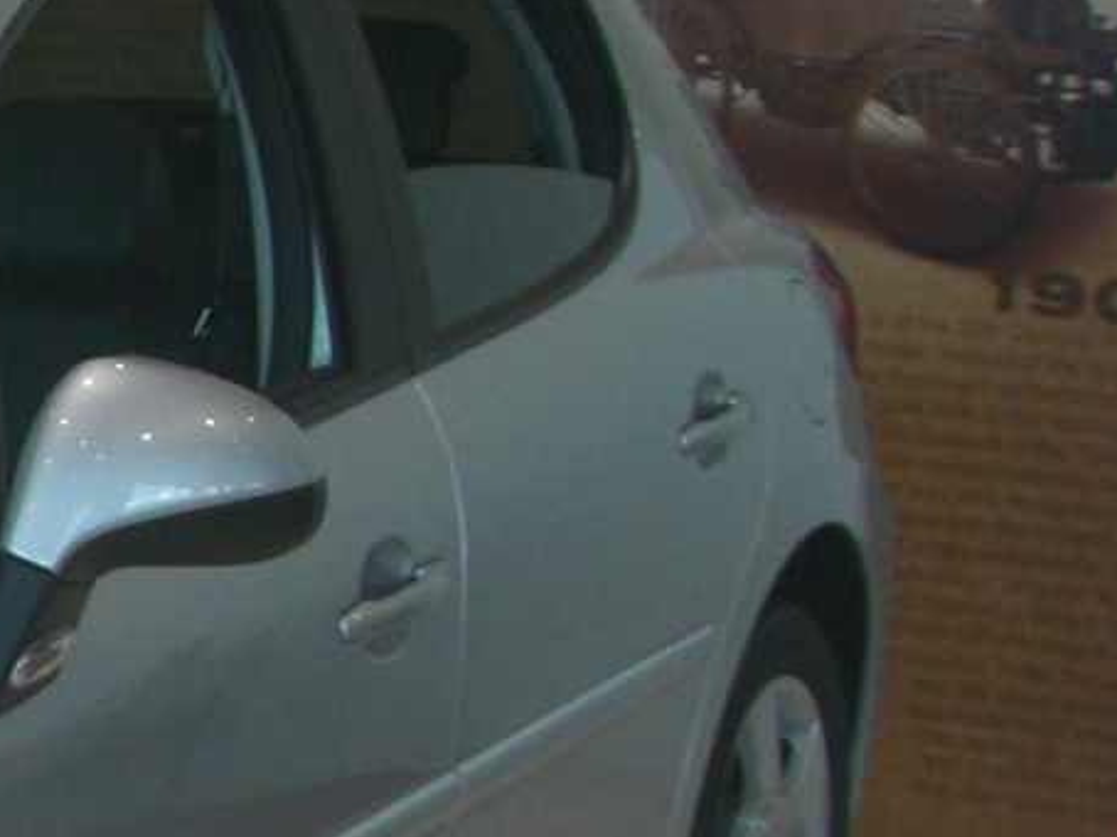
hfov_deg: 13.4
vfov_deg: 11.0
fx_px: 4322
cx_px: -829
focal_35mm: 134
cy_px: 837
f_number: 2.7
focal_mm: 6.2
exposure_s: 1/160
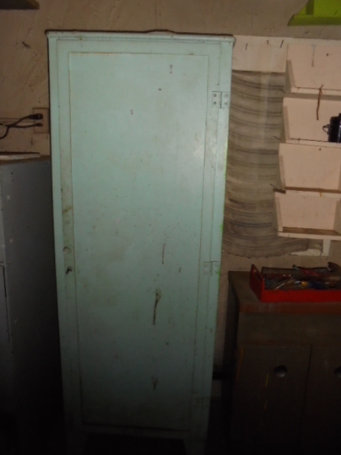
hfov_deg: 49.7
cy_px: 230
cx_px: 181
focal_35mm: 28
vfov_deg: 63.5
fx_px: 368
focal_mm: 4.6
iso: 320
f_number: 3.5
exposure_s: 1/30
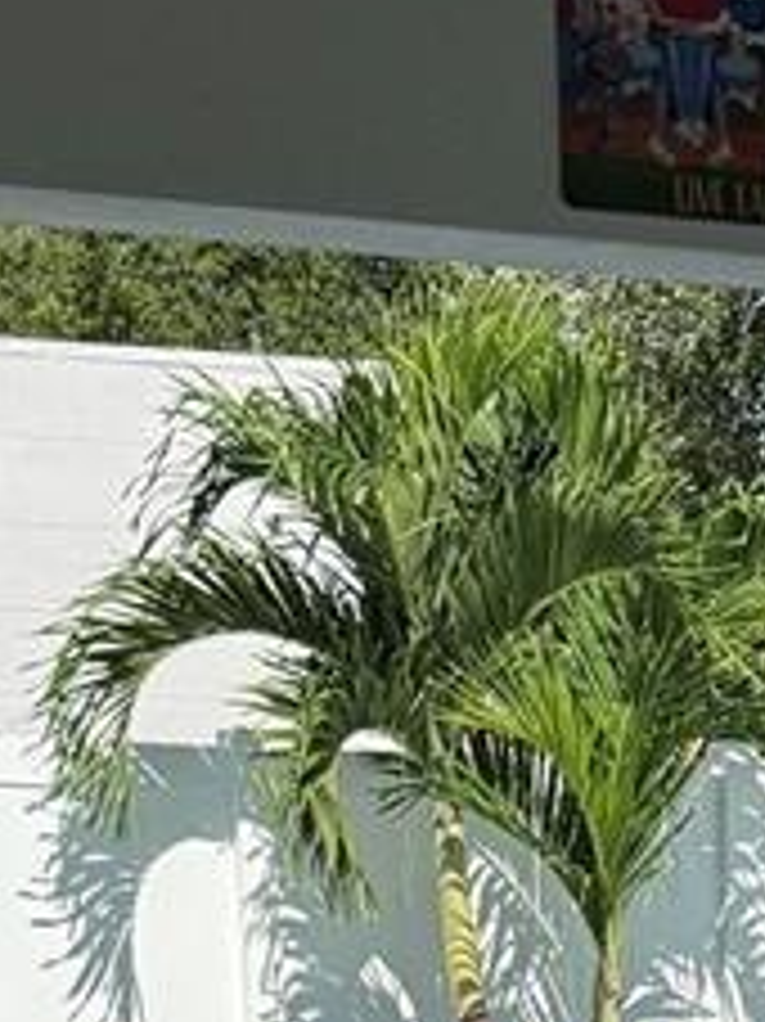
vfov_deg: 13.5
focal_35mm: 127
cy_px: 1990
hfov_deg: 11.4
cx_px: 904
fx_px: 3746
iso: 80
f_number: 1.78
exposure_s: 1/5714
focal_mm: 6.76
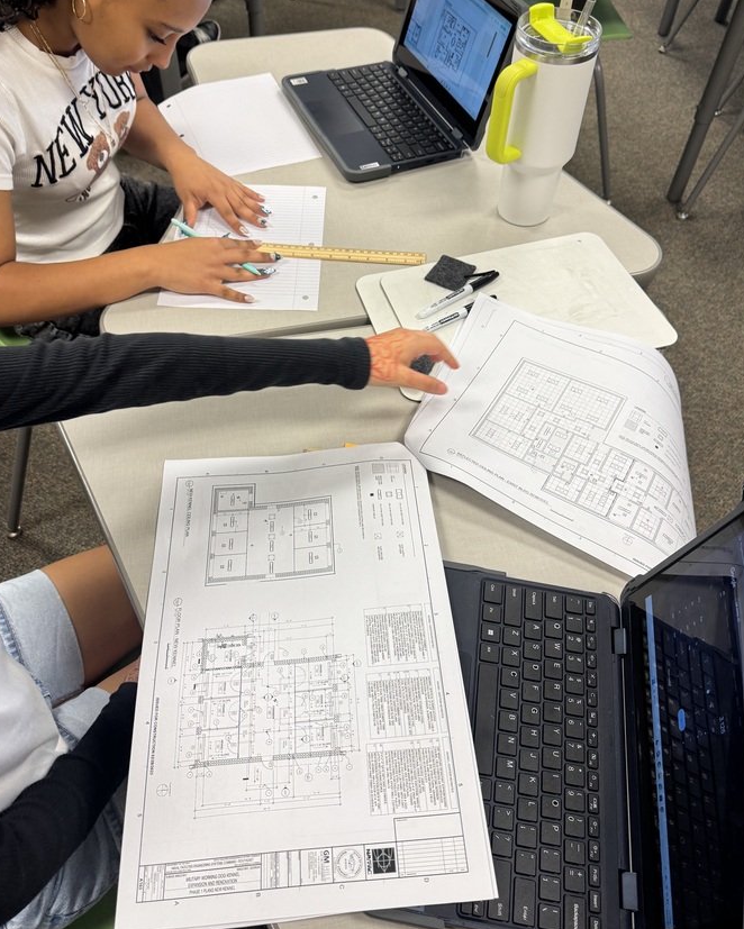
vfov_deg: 60.3
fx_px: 798
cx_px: 364
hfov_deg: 50.0
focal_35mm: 29
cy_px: 411
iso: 200
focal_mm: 6.76
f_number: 1.78
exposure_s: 1/120
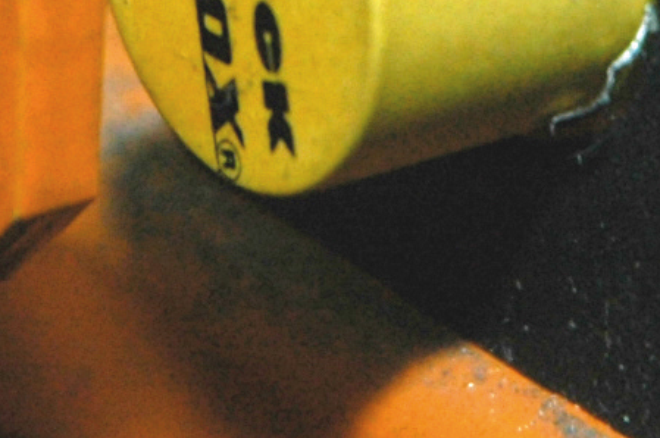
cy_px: -407
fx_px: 12888
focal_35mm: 704
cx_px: 456
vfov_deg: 1.9
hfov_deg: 2.9
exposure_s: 1/60
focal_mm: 70
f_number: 4.5
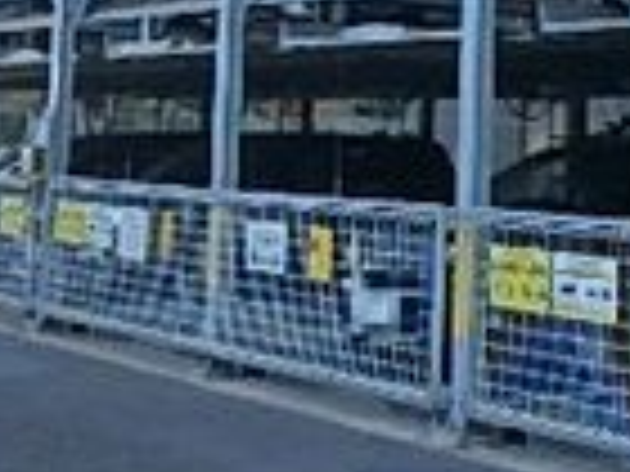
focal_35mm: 80
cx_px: 385
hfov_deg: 24.4
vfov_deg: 18.1
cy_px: 27
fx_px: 1456
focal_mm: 3.7
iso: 125
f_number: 3.5
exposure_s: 1/320
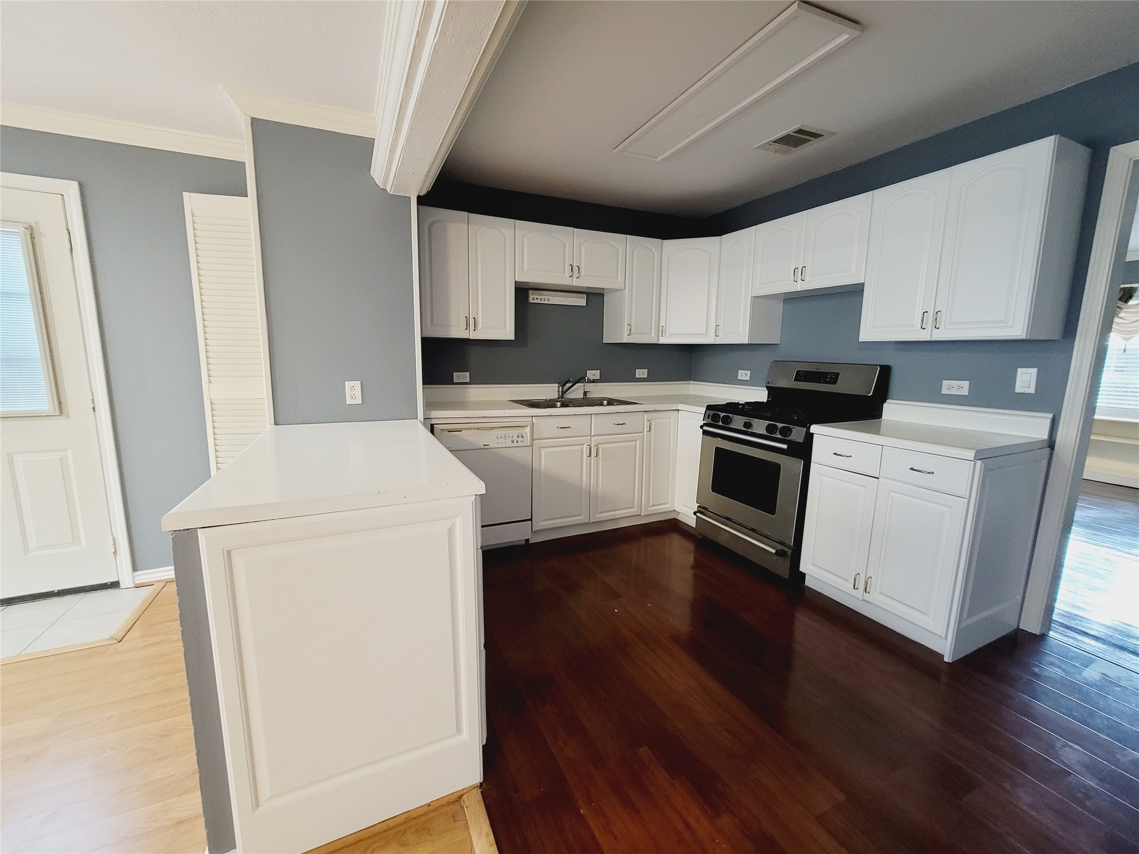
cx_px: 570
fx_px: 428
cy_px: 427
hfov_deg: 106.2
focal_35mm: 13
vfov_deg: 89.9
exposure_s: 1/30
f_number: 2.2
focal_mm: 2.2
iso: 500
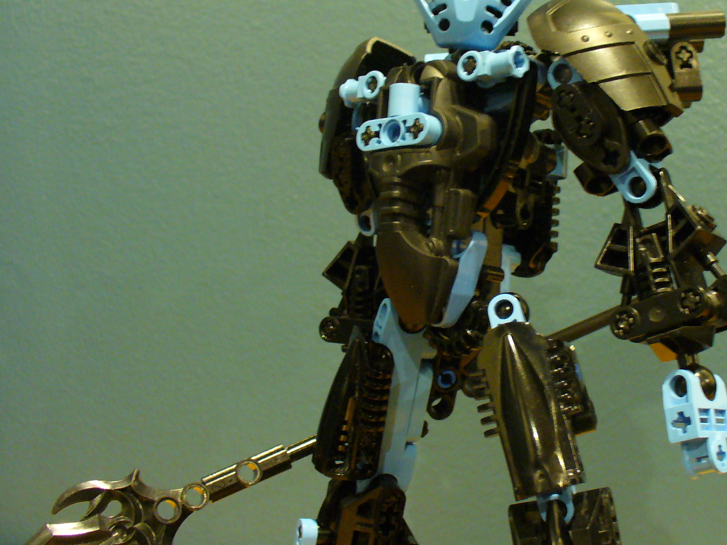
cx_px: 455
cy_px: 205
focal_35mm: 51
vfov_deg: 28.5
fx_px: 1071
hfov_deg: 37.3
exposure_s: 1/2
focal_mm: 6.1
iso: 200
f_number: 2.8
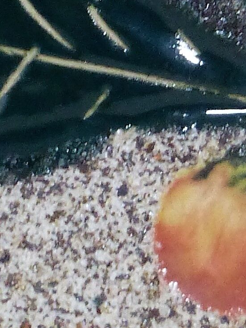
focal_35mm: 1129
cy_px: 6
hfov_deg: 1.3
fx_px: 10695
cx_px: 120
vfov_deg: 1.8
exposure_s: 1/25
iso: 400
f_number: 2.8
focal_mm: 34
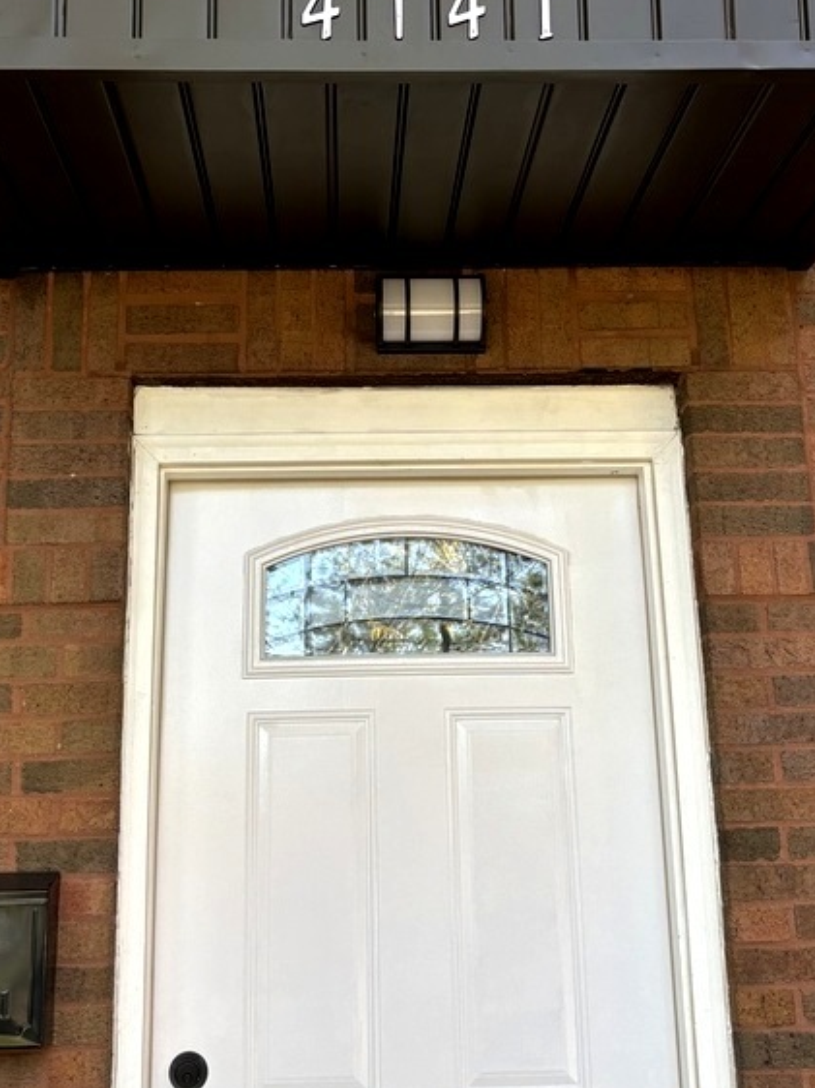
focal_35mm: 50
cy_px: 364
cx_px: 407
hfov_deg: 29.1
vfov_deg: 37.8
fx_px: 1571
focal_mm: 5.96
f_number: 1.6
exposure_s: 1/155
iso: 40
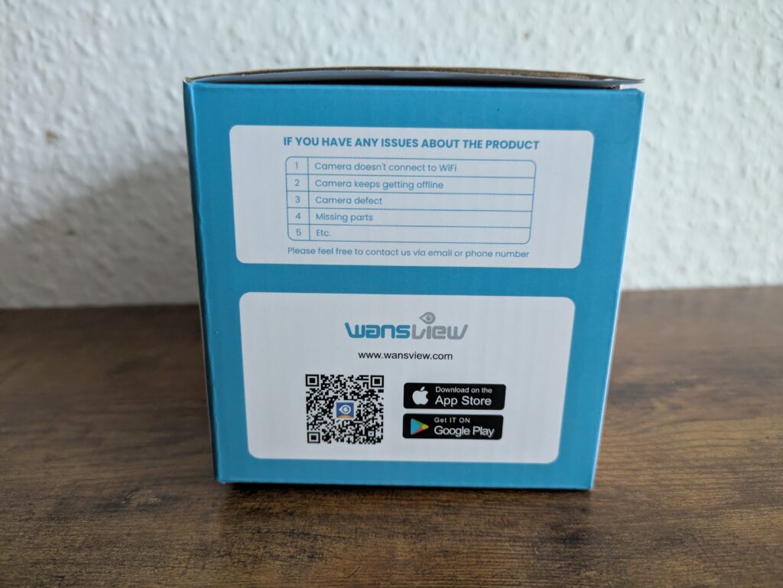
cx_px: 392
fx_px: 566
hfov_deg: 69.4
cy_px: 294
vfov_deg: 54.9
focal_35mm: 25
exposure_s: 1/25
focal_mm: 5.43
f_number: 1.89
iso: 693
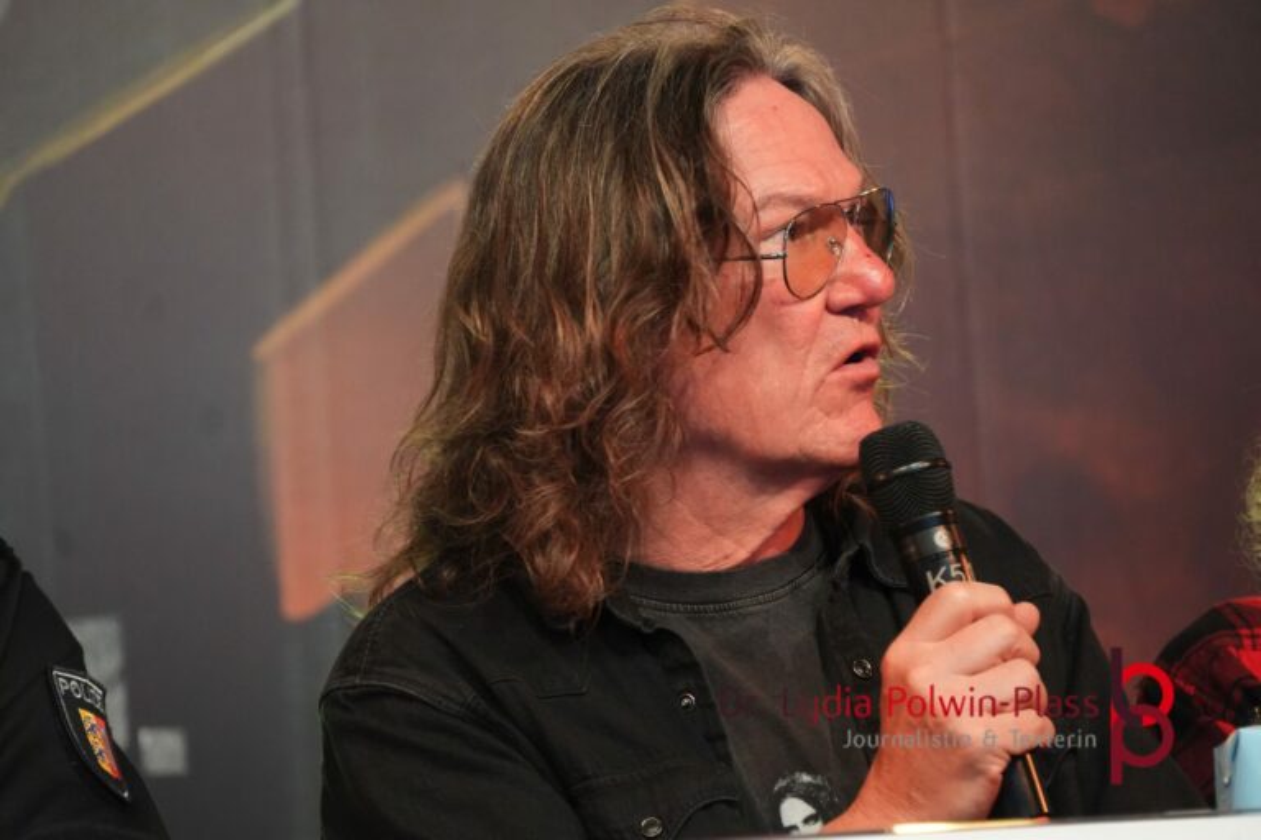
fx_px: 9614
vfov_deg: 5.0
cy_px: 420
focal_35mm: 274
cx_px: 630
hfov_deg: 7.5
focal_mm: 183
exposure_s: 1/320
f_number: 6.3
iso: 4000
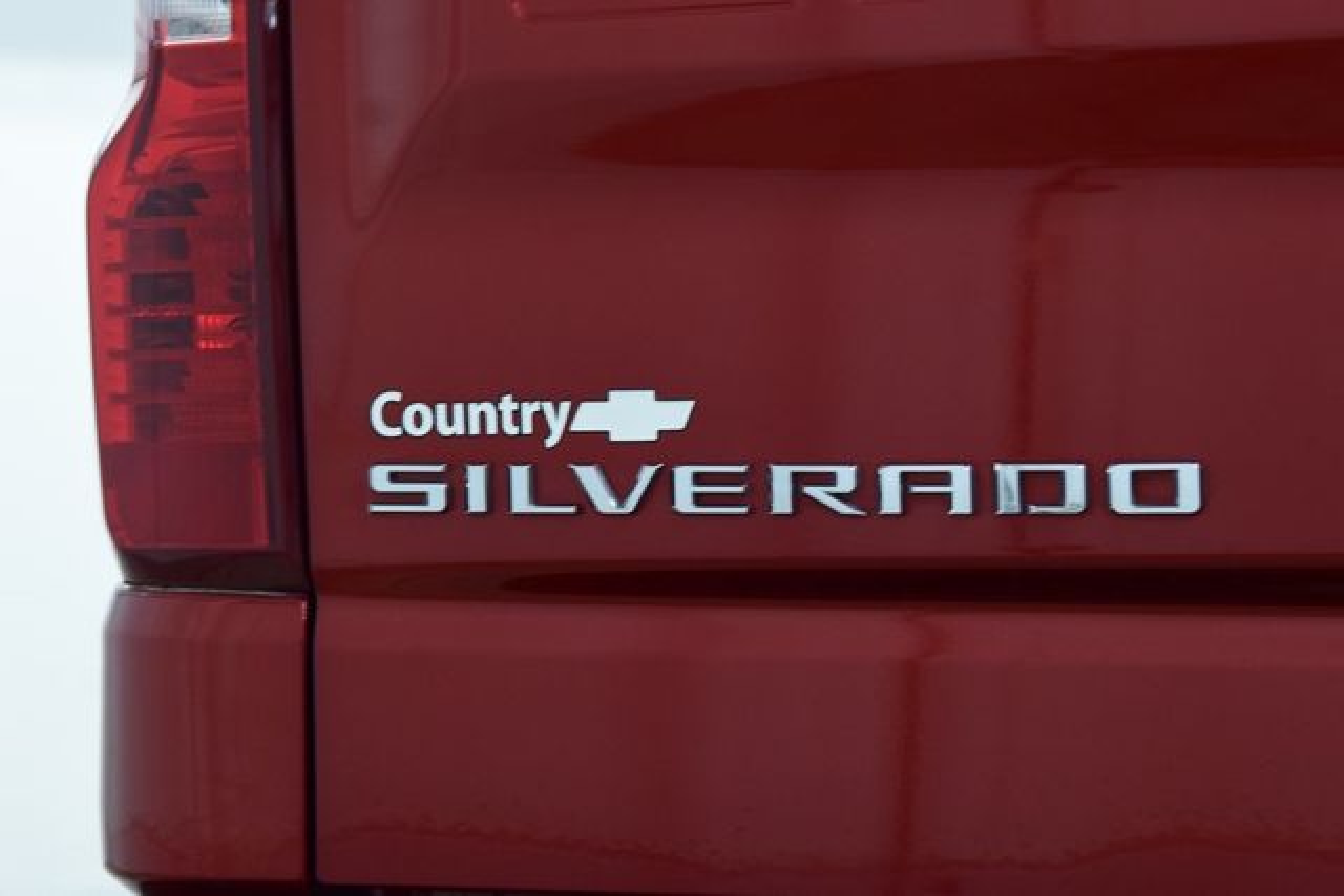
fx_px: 3921
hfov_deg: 19.5
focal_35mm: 105
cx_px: 672
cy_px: 448
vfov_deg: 13.0
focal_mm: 70
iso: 1600
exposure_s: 1/30
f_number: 5.6
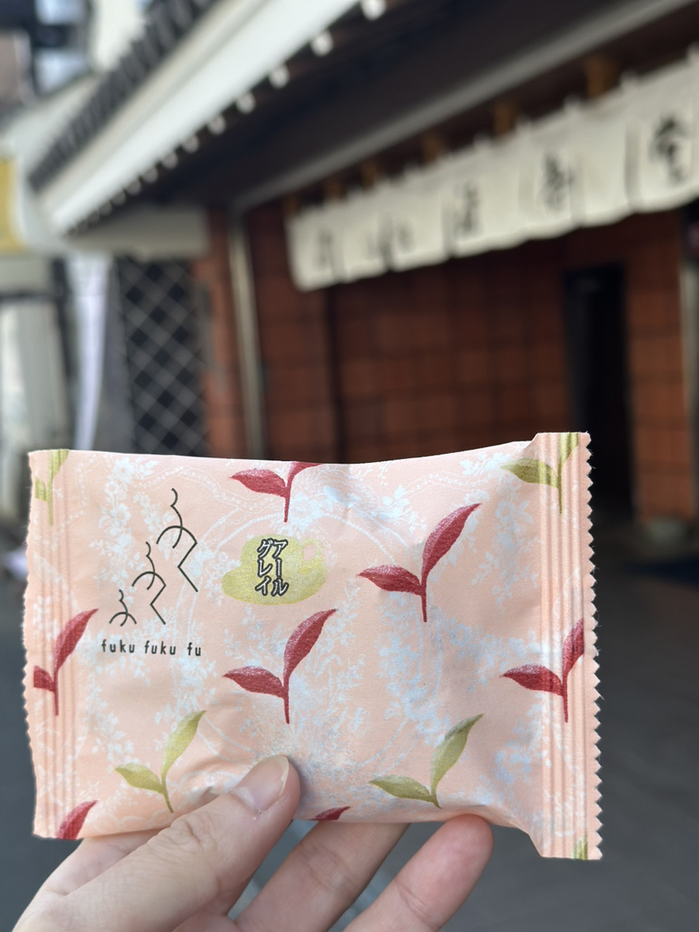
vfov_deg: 39.7
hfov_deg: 30.3
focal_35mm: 48
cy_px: 466
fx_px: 1292
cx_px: 350
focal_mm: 6.86
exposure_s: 1/1289
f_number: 1.78
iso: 80
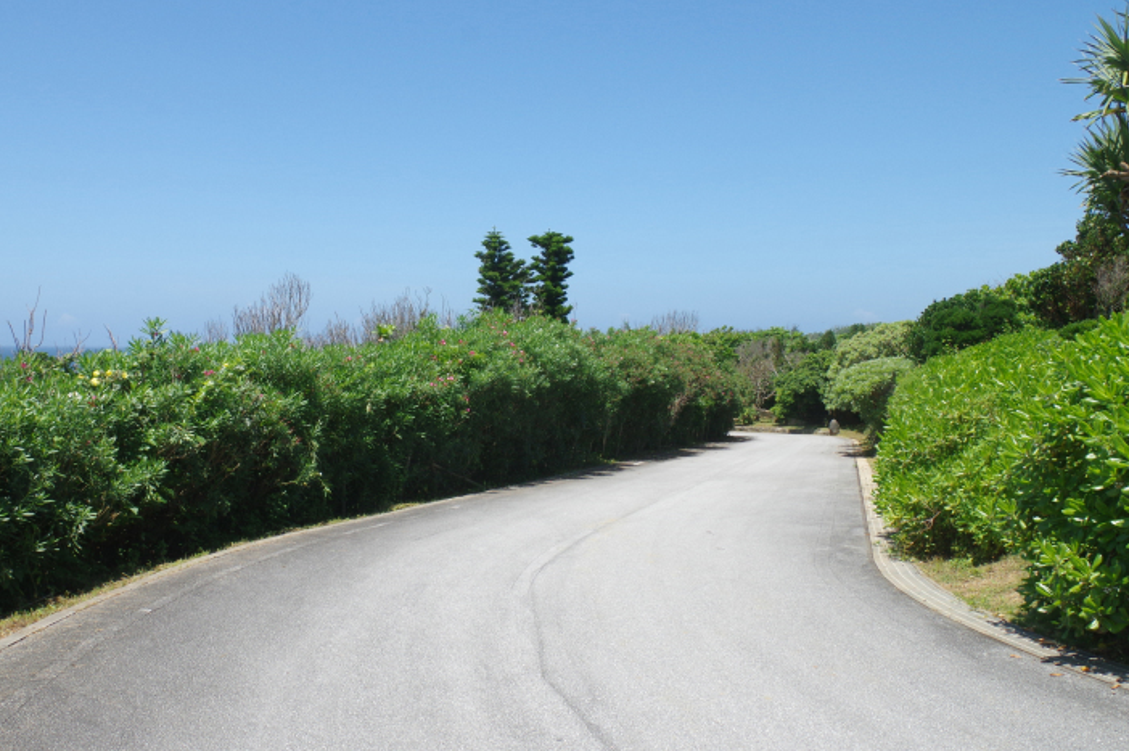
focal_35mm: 35
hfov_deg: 54.1
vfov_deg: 37.8
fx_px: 1097
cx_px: 450
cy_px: 342
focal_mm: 16
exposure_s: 1/400
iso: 400
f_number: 7.1
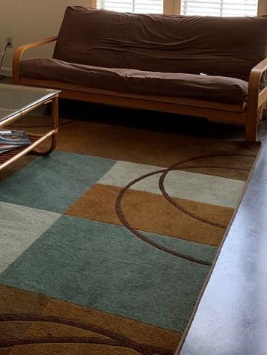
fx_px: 575
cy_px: 65
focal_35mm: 56
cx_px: 76
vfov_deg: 33.2
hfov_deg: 25.9
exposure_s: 1/69
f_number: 1.8
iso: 100
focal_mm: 4.25
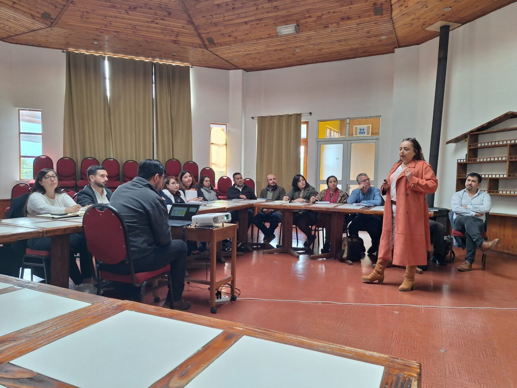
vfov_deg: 58.9
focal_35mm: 23
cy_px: 194
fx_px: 344
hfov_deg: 73.9
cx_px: 258
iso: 40
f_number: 1.8
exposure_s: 1/50
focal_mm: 5.54
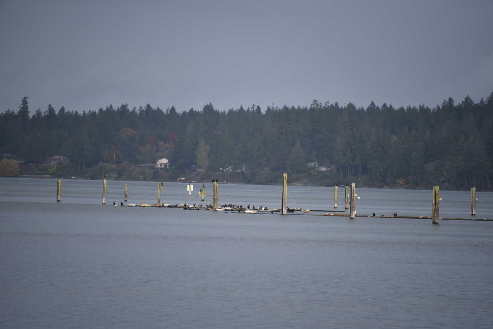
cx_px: 246
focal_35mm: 300
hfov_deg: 6.9
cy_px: 164
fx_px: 4109
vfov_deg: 4.6
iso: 110
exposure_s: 1/640
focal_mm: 300
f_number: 5.6
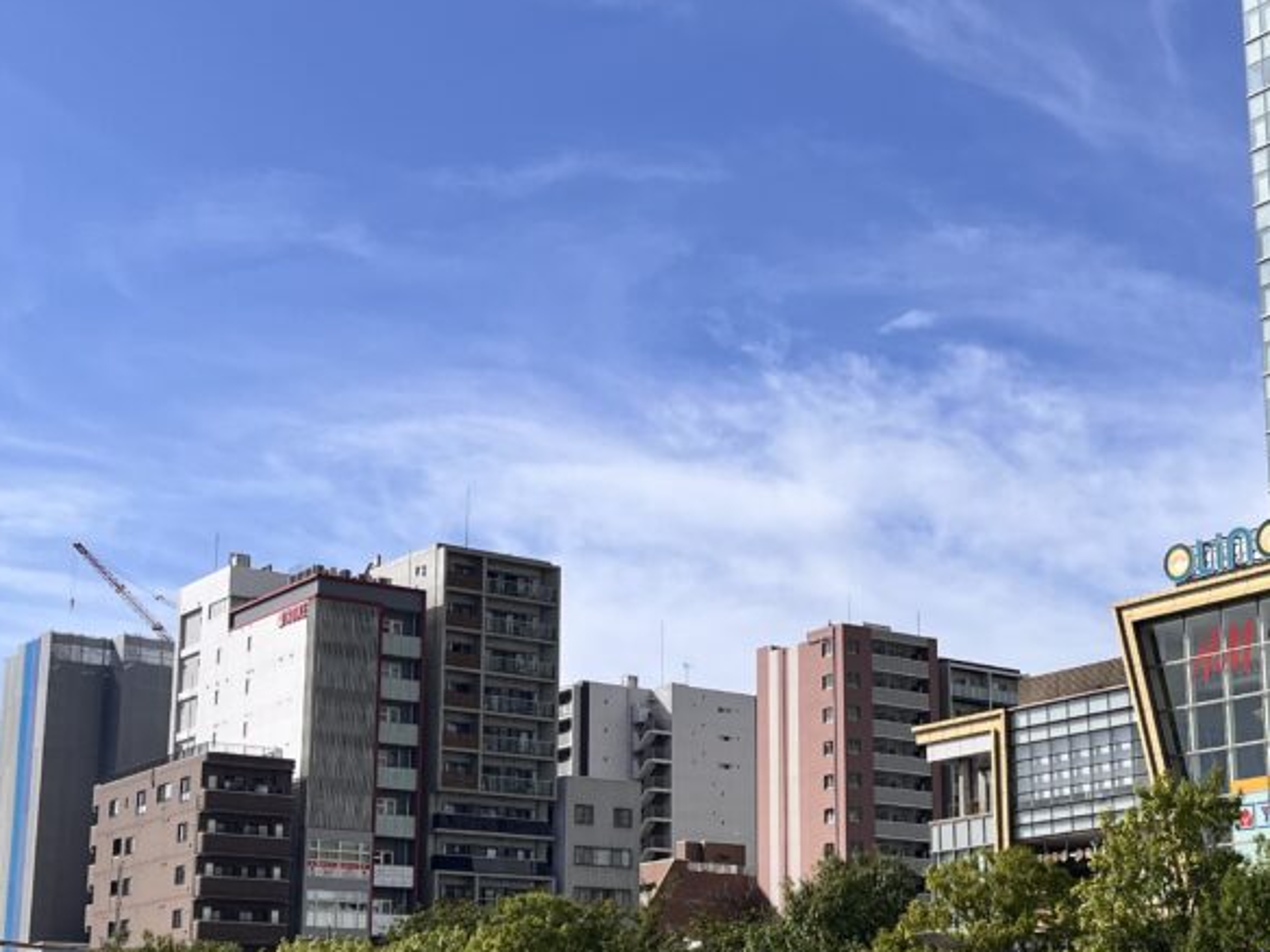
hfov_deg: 33.6
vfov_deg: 25.5
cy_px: 619
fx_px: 2091
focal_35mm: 57
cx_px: 811
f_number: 1.6
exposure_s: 1/5076
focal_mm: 5.1
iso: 50
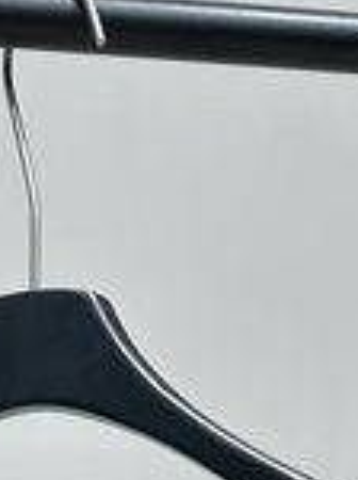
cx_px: 105
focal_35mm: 107
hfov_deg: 13.8
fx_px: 1480
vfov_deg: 14.2
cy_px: 1058
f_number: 1.78
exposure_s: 1/100
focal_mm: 6.86
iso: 160
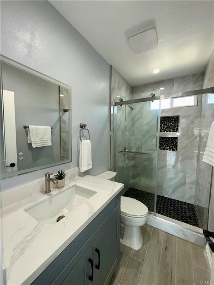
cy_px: 142
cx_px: 107
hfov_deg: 85.7
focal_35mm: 14
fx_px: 115
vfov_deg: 102.1
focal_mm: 2.22
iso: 100
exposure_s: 1/120
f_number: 2.2
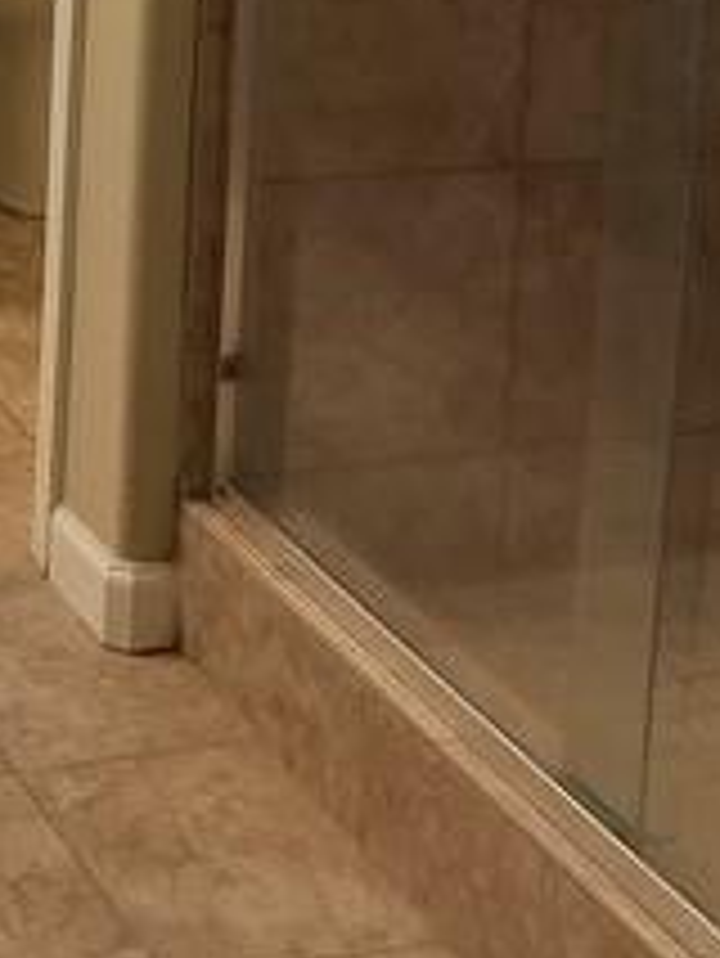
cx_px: -333
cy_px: -391
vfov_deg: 20.0
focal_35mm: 87
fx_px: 2410
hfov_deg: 15.7
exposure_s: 1/120
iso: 64
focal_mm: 3
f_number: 1.8
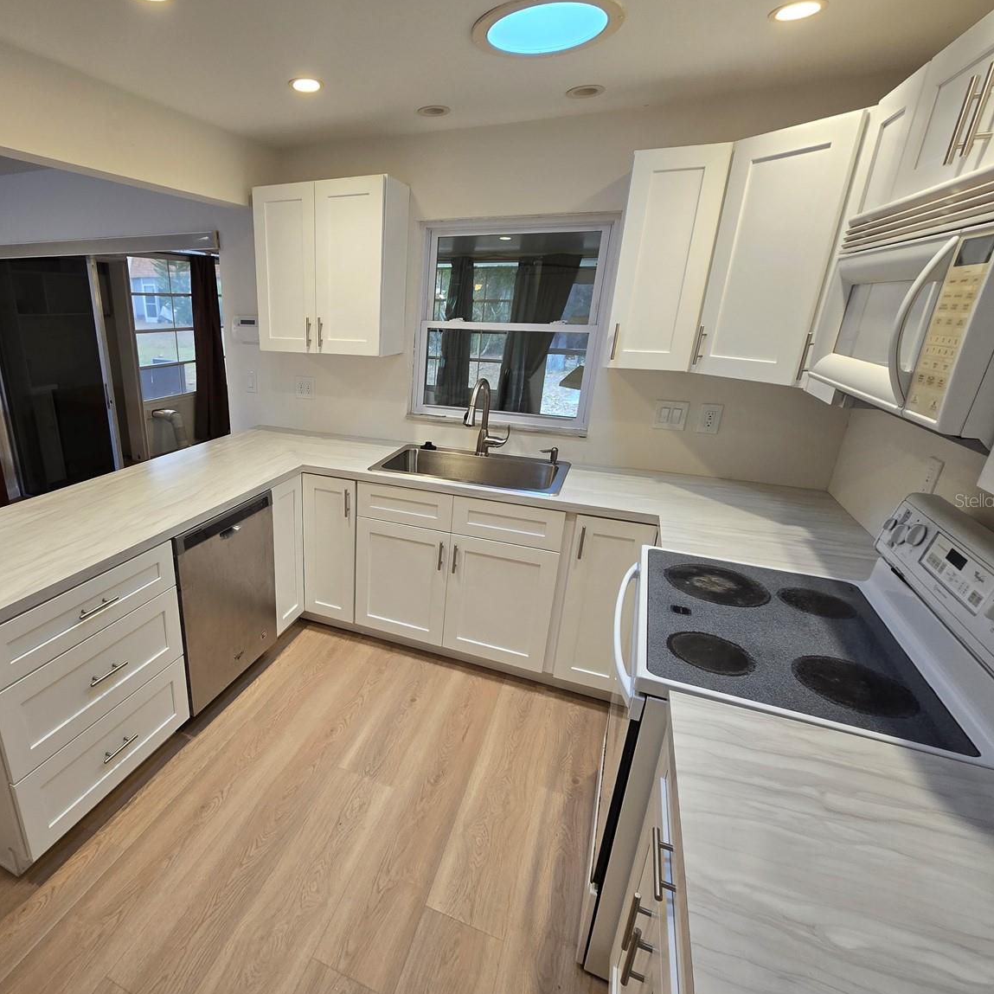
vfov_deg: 87.4
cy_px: 500
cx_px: 344
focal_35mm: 16
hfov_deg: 84.9
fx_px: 520
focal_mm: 2.2
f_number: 2.2
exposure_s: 1/60
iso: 125
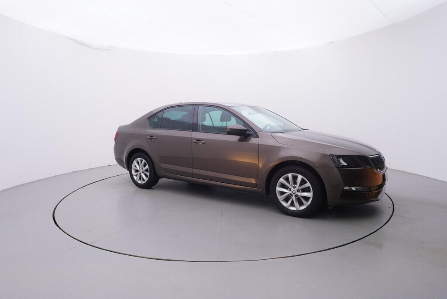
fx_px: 280
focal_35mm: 22
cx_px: 224
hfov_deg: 77.3
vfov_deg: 56.2
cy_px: 150
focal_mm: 15
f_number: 5
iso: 200
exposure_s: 1/80
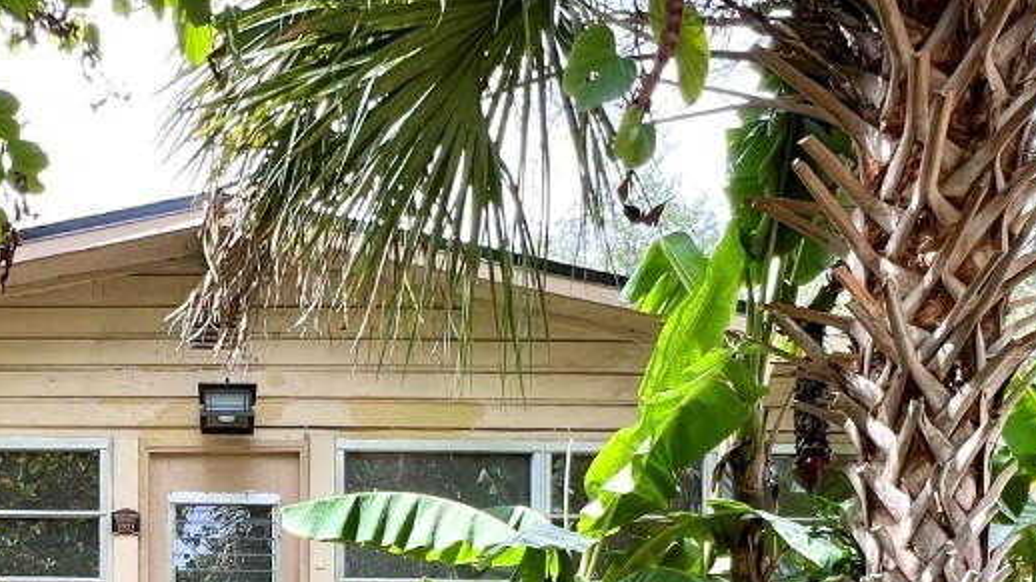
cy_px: 668
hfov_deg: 63.1
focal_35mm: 28
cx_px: 234
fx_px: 769
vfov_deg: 34.6
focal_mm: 1.57
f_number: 1.8
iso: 32
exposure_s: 1/256
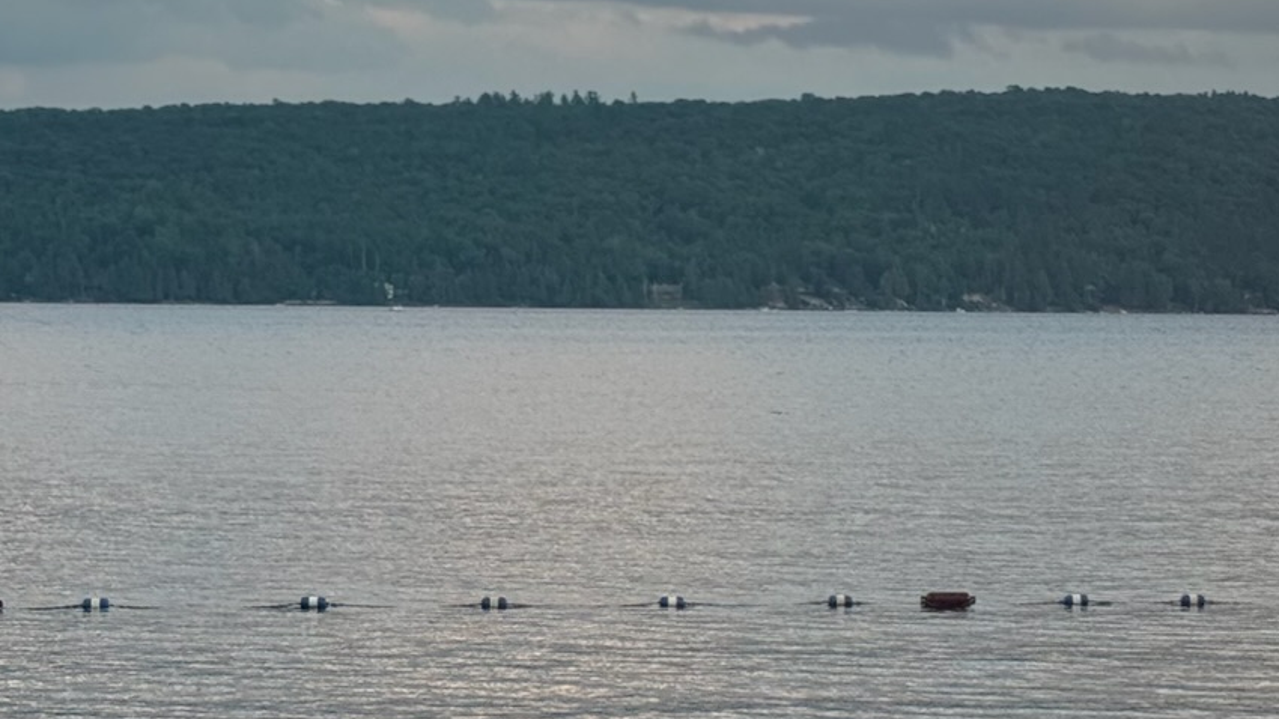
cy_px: 420
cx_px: 1264
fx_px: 4273
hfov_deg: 16.7
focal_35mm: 126
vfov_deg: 9.6
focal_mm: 6.76
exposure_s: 1/561
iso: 80
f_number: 1.78
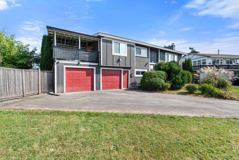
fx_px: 100
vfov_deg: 77.3
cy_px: 80
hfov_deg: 100.4
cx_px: 120
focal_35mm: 15
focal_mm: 10
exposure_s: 1/1000
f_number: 7.1
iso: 320
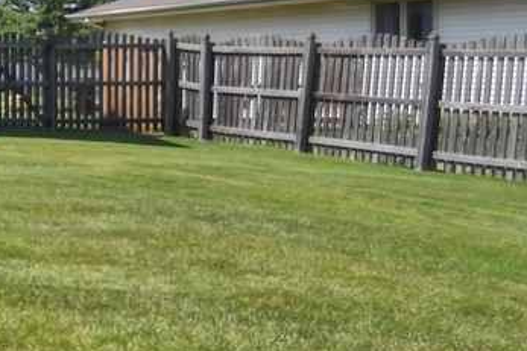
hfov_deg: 18.4
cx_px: -538
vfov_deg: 19.0
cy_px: 23
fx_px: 1024
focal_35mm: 70
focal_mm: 10
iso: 400
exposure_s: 1/6400
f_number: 8
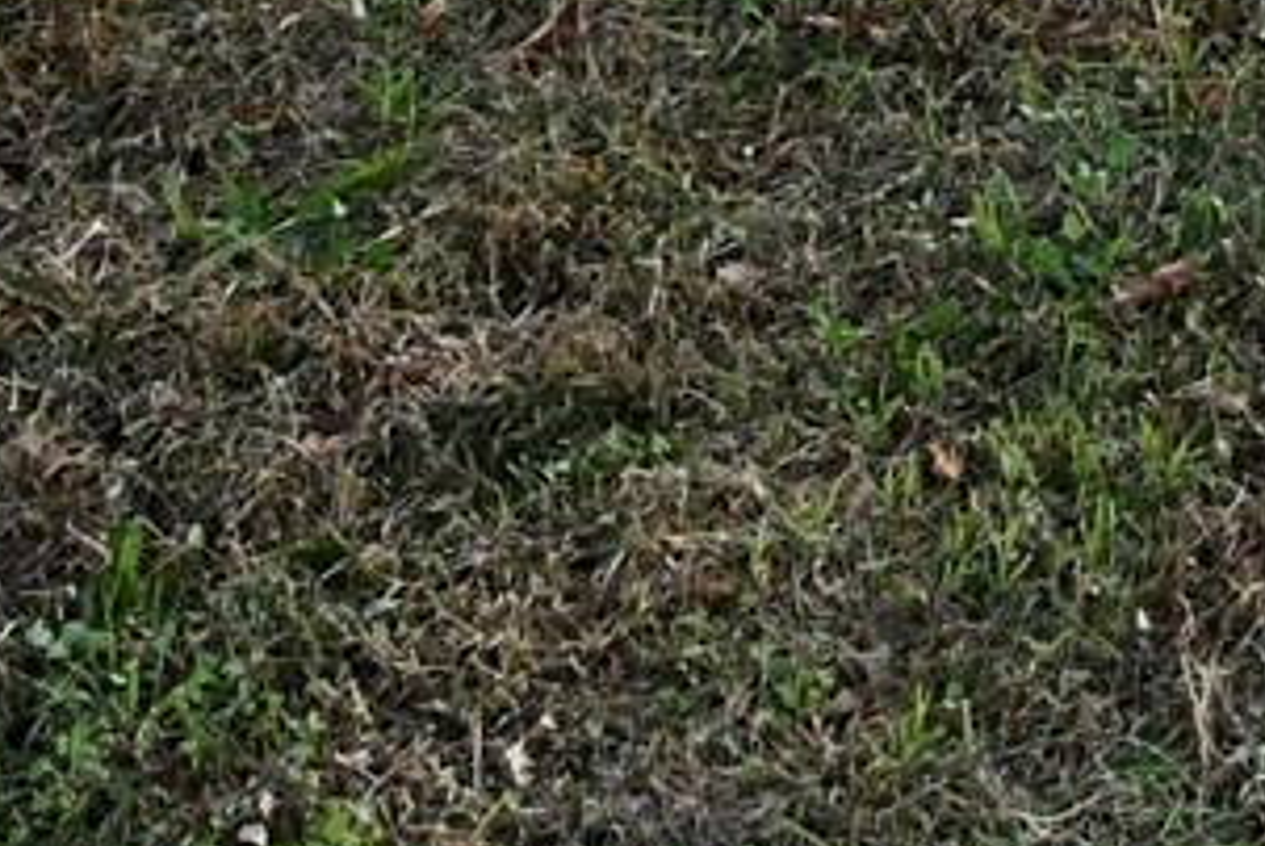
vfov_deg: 10.4
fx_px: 3552
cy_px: -1543
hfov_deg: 18.1
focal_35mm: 101
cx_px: 1856
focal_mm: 10
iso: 800
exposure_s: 1/250
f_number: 3.5
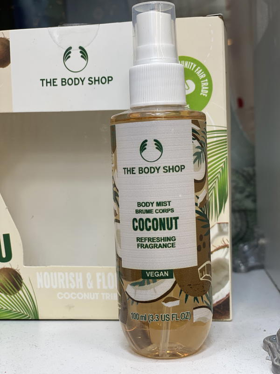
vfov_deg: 36.8
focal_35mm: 52
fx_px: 561
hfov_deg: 28.0
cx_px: 140
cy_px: 187
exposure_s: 1/122
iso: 50
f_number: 2
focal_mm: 6
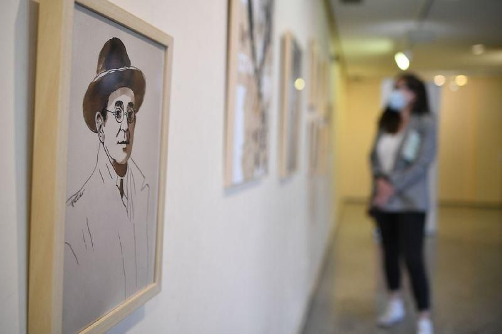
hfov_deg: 54.4
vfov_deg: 37.8
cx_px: 251
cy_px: 167
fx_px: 488
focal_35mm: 35
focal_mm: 35
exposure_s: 1/640
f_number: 2.2
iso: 1600
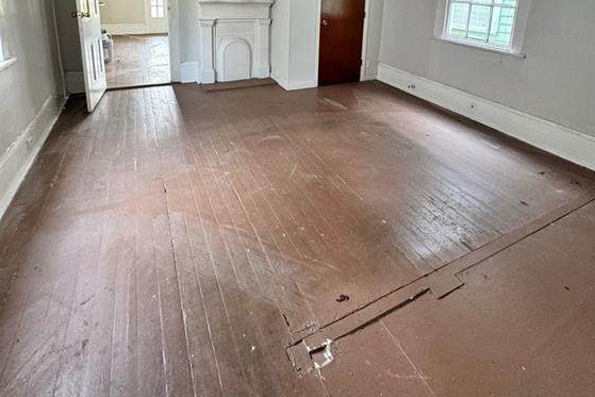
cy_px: 54
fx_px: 331
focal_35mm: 20
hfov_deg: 83.9
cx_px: 305
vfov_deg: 55.4
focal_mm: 2.22
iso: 160
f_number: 2.2
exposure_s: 1/60
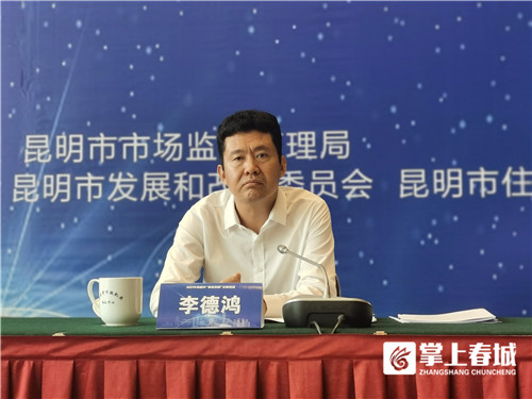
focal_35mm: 59
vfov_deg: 24.8
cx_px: 266
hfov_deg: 32.7
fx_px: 907
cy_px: 200
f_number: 1.6
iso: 64
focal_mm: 5.56
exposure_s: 1/100
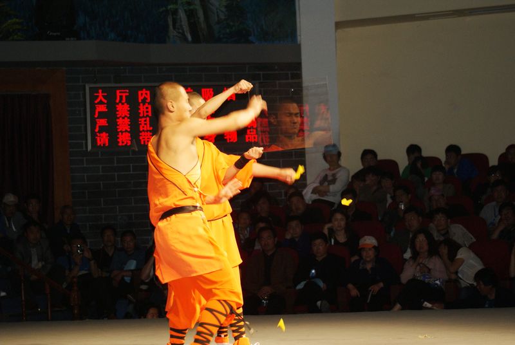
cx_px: 258
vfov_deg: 12.2
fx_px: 1612
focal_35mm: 112
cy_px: 172
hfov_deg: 18.2
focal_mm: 75
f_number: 4.5
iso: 400
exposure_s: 1/125
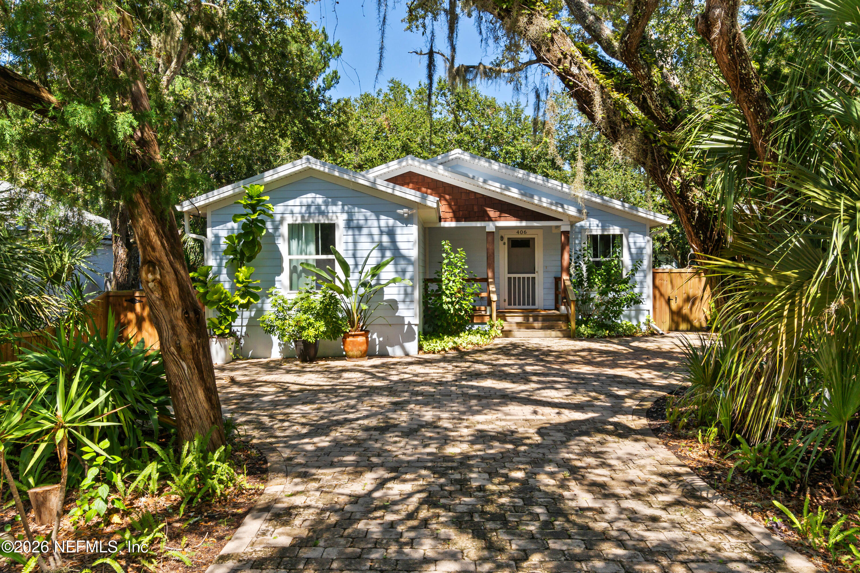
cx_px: 430
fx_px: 645
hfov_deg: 67.4
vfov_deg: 47.9
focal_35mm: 27
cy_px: 286
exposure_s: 1/320
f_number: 9
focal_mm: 18
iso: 320
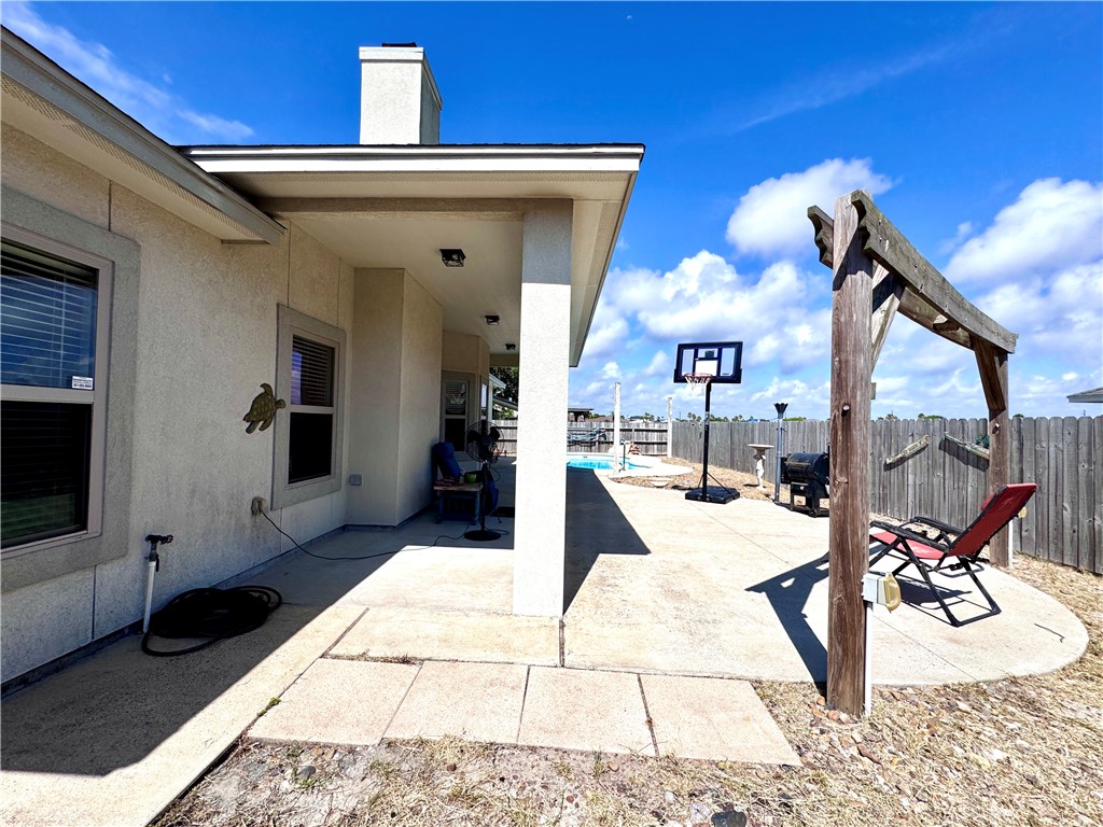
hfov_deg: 102.1
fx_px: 446
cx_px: 552
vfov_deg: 85.7
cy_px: 414
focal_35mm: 14
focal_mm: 2.22
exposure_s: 1/3906
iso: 40
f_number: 2.2
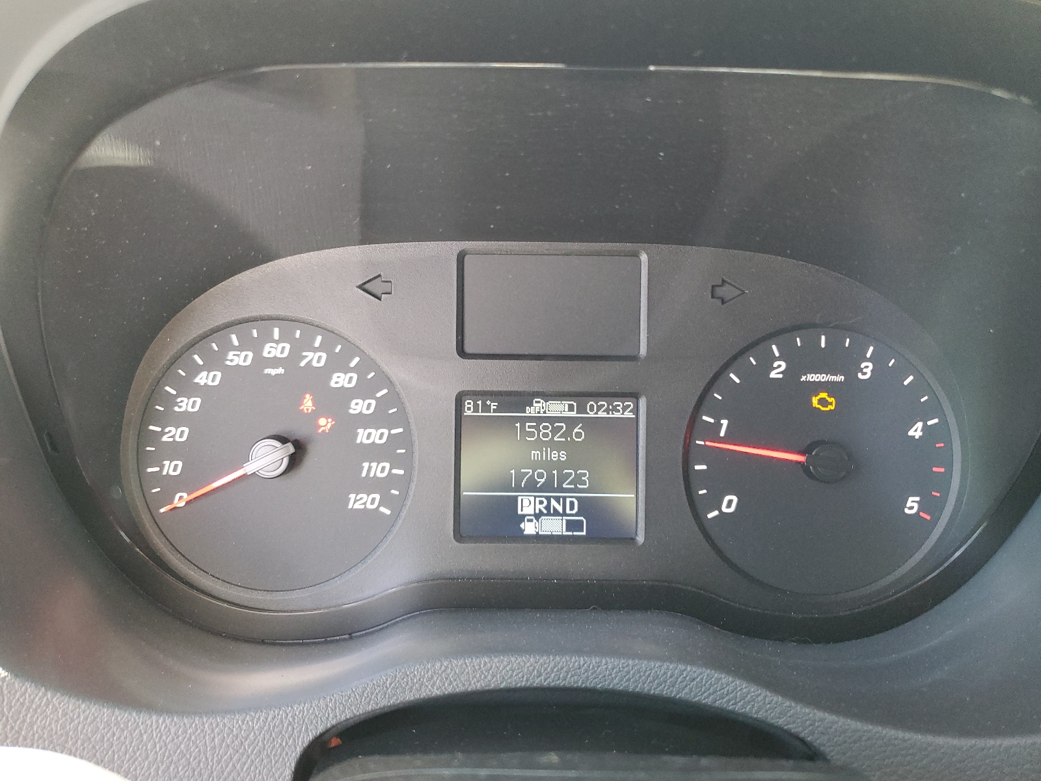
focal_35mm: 26
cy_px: 390
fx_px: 782
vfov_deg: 53.1
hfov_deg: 67.3
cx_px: 520
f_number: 1.5
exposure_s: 1/60.2
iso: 176
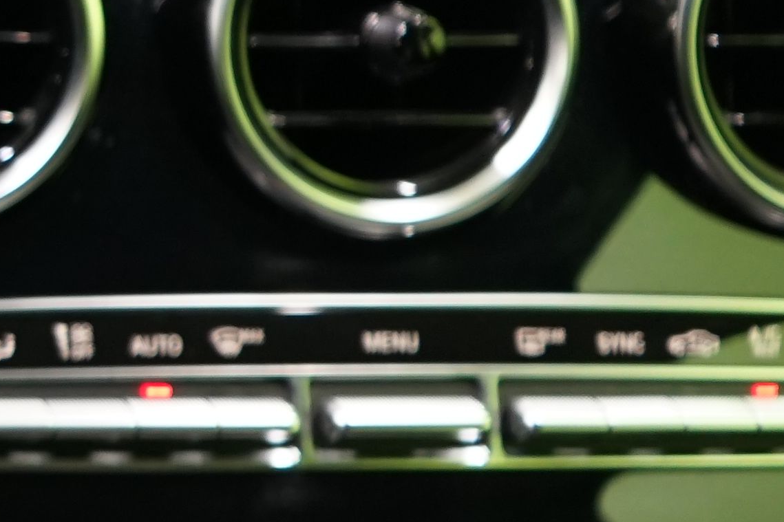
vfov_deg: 8.6
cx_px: -1194
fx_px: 3440
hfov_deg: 10.8
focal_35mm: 158
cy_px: -7
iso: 800
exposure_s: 1/8
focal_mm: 30
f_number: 4.5
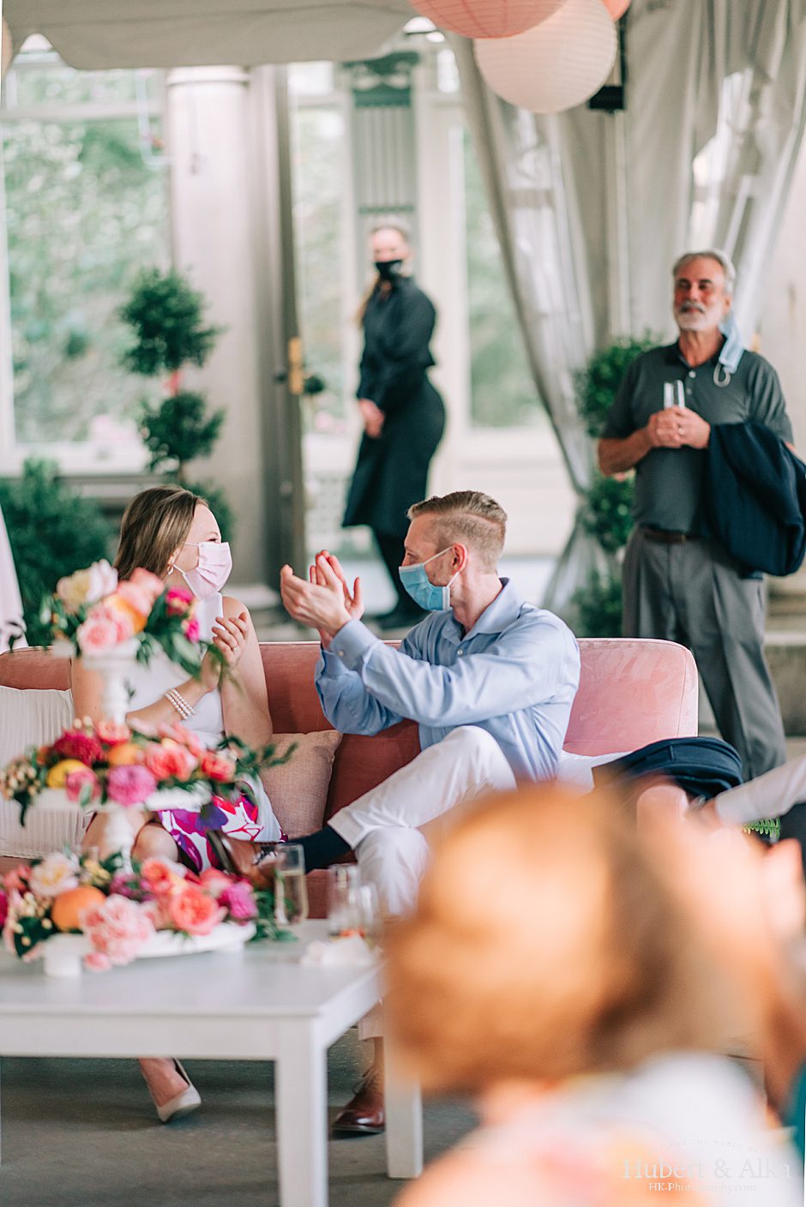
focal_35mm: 105
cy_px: 604
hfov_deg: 13.1
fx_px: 3523
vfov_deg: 19.4
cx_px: 403
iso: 500
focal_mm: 105
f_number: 1.4
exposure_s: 1/640
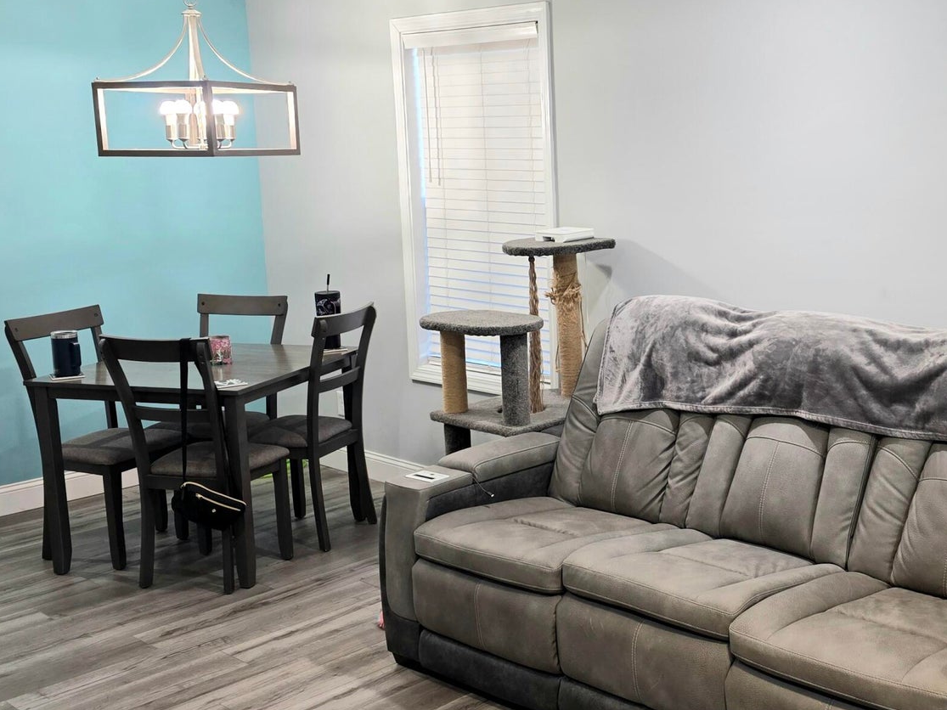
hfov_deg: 41.7
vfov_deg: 32.9
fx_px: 1204
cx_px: 708
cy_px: 345
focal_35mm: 44
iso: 80
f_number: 1.7
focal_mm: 6.3
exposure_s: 1/51.3
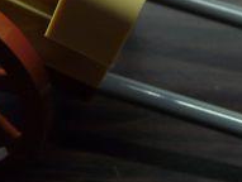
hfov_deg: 16.8
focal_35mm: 117
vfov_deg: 12.5
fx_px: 819
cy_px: -16
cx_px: 106
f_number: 2.8
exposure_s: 1/30
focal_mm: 4.6
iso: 100
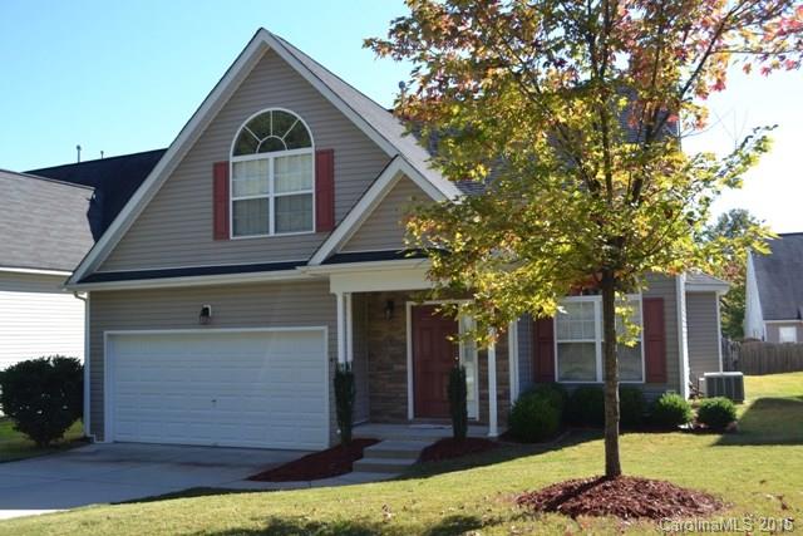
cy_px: 268
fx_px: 803
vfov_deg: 36.9
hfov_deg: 53.1
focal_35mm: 36
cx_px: 402
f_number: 6.3
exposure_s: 1/160
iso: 100
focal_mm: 24
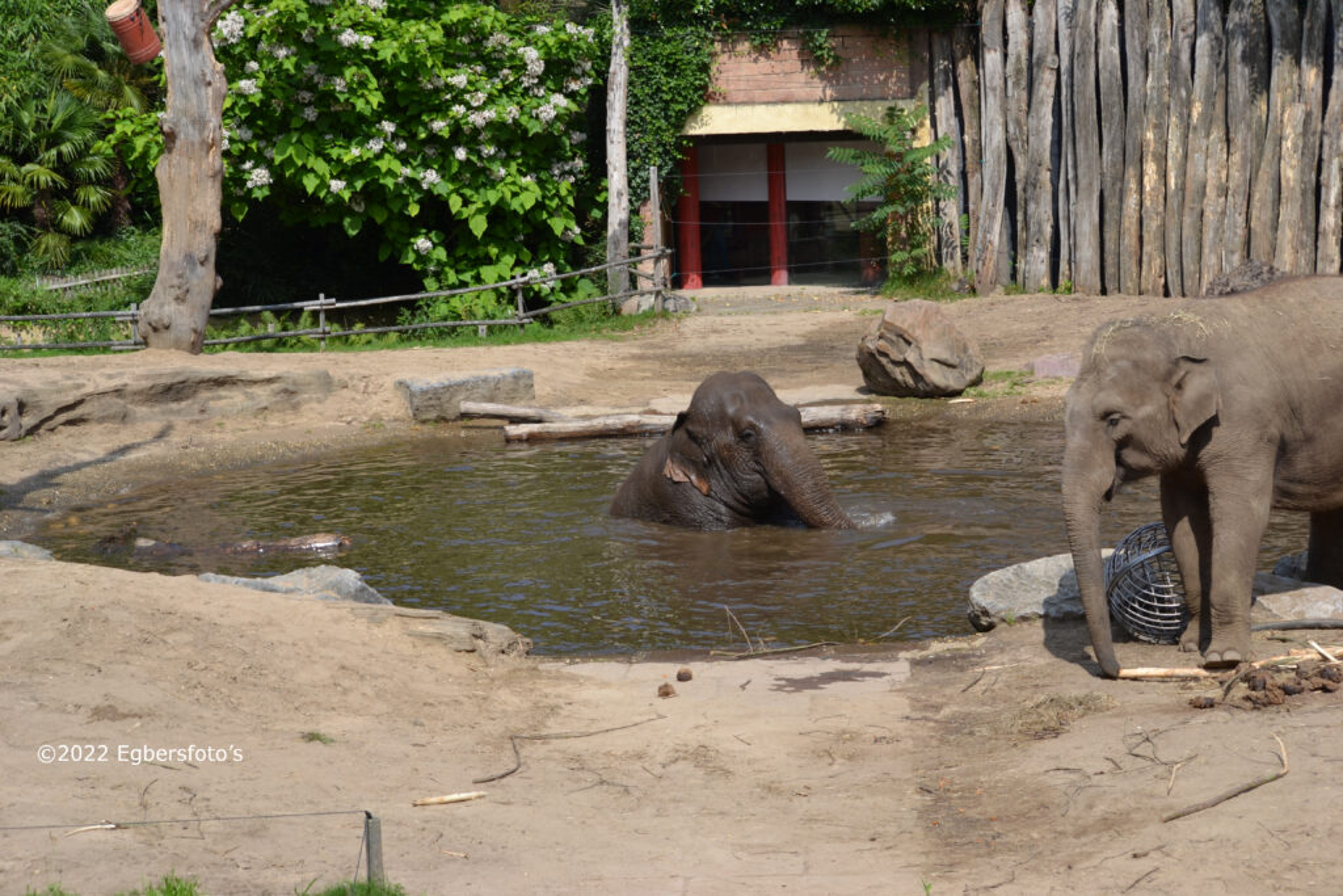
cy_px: 448
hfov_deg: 24.6
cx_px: 672
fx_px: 3078
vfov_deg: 16.6
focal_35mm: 82
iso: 100
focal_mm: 55
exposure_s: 1/250
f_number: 8
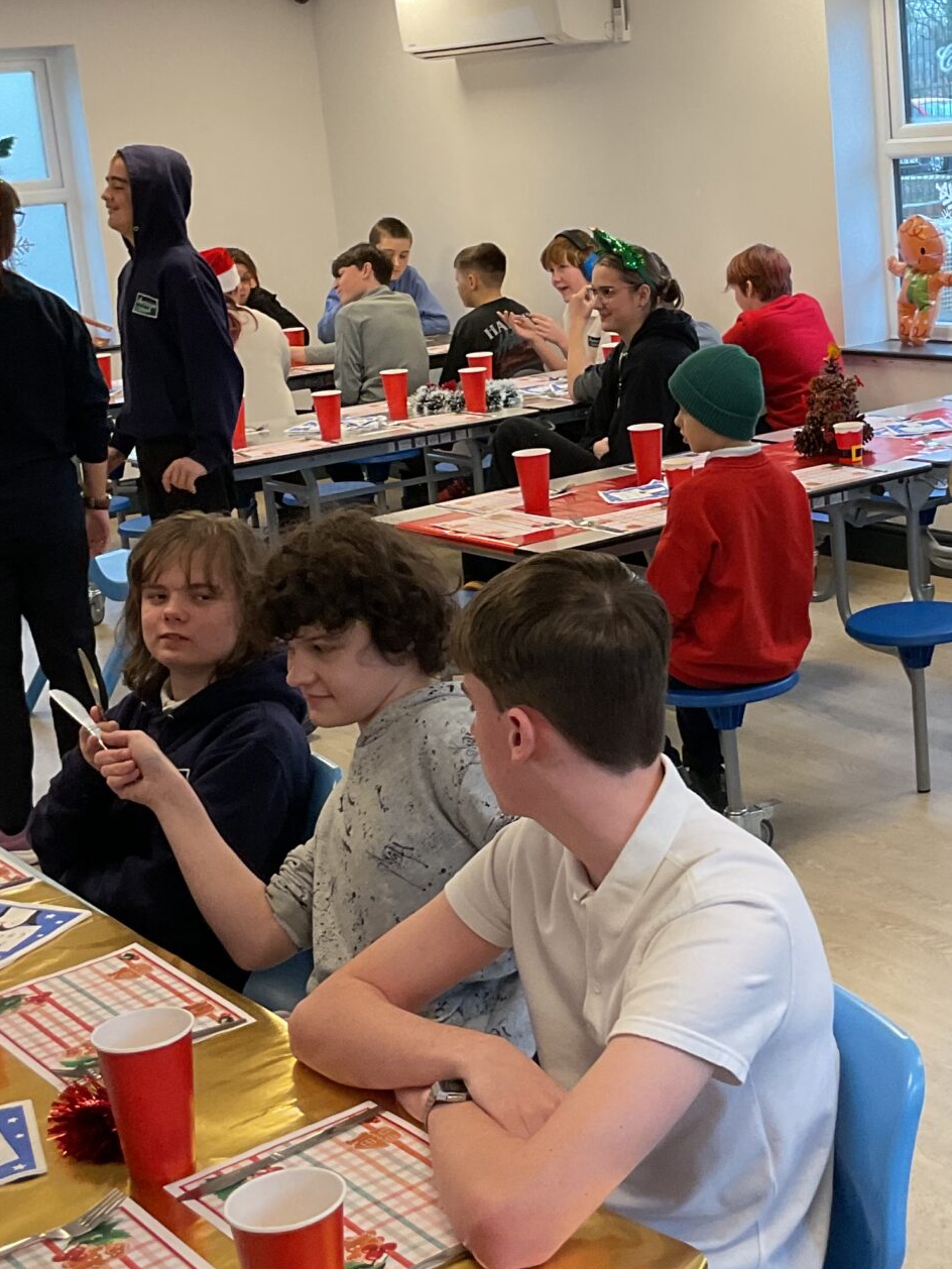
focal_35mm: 59
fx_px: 2163
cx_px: 707
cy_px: 554
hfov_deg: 24.6
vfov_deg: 32.7
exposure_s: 1/60
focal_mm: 3
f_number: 1.8
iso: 80
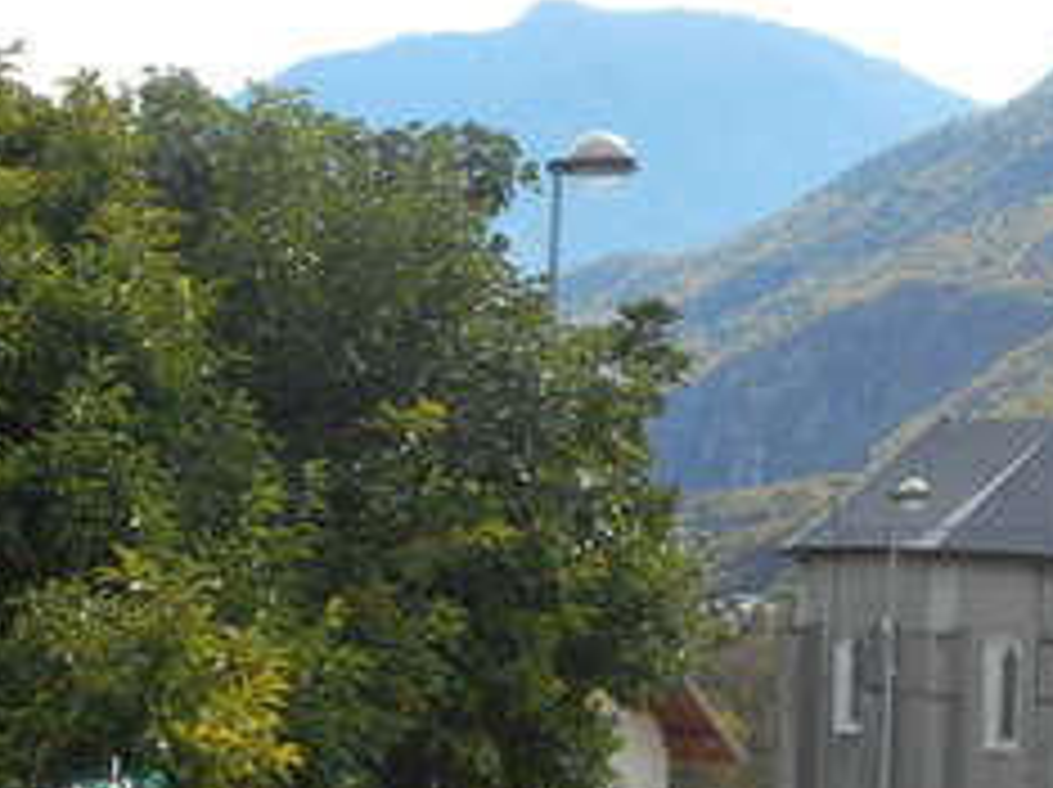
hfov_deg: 14.8
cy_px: 464
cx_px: 1026
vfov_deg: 11.3
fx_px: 3981
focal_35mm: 131
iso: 80
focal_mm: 9.1
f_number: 4.9
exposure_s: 1/200
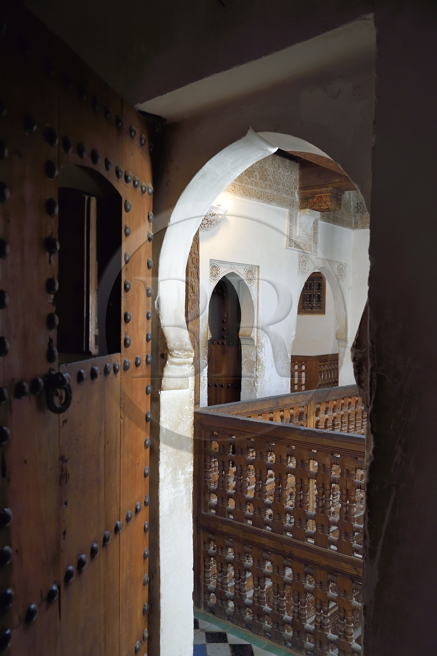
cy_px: 328
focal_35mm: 32
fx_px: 583
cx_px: 218
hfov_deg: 41.1
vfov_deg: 58.7
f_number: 9
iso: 1600
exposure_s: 1/100
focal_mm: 32
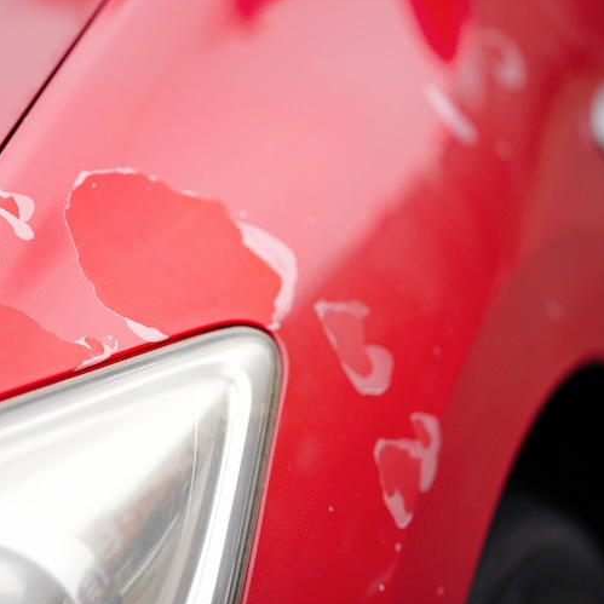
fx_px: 3632
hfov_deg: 9.5
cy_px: 300
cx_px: 153
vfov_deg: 9.5
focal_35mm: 184
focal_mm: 135
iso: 400
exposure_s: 1/400
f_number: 1.8
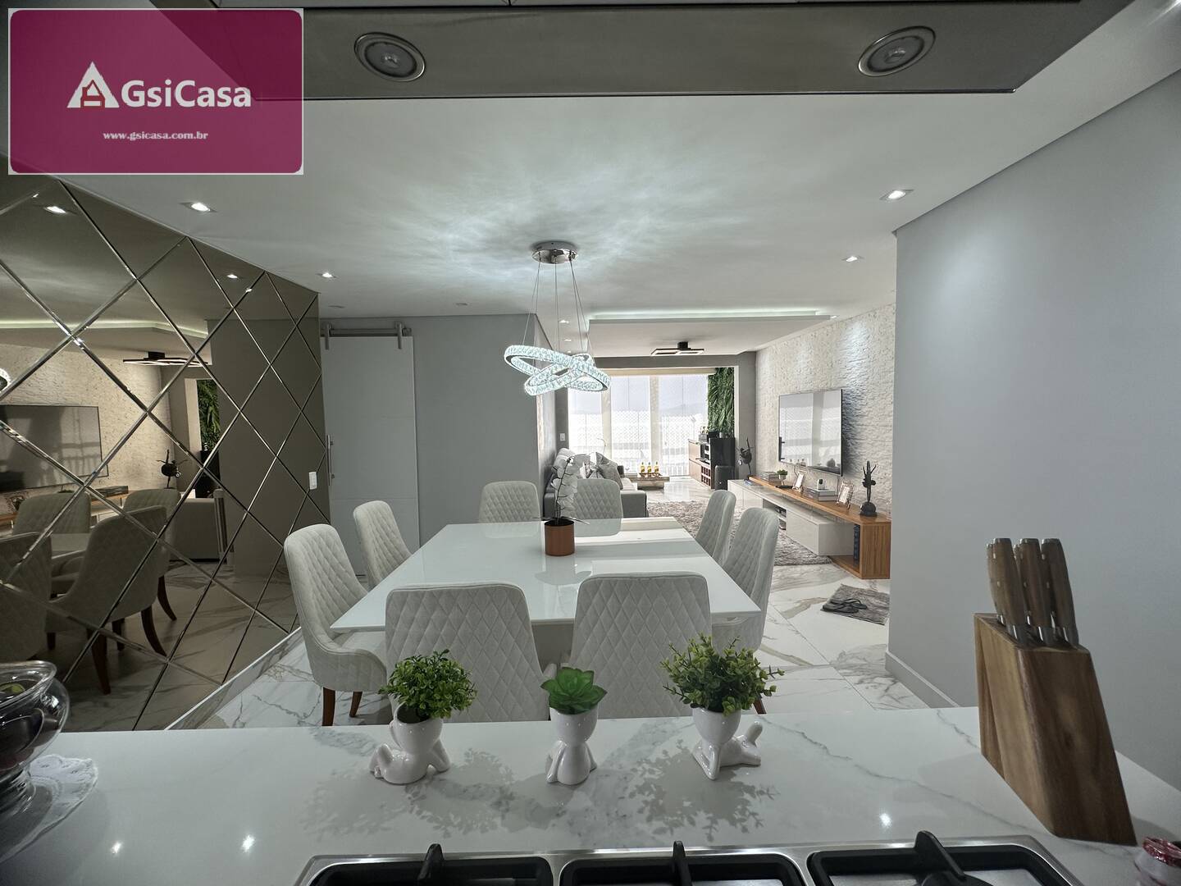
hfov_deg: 102.1
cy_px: 443
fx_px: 478
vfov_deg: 85.7
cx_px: 590
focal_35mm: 14
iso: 64
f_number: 2.2
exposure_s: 1/120
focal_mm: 2.22
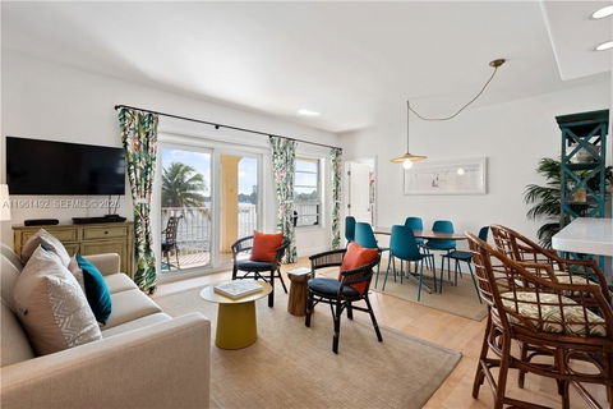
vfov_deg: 73.7
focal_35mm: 16
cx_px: 306
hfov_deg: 96.7
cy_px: 204
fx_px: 272
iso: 250
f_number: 8
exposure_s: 1/20
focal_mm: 16
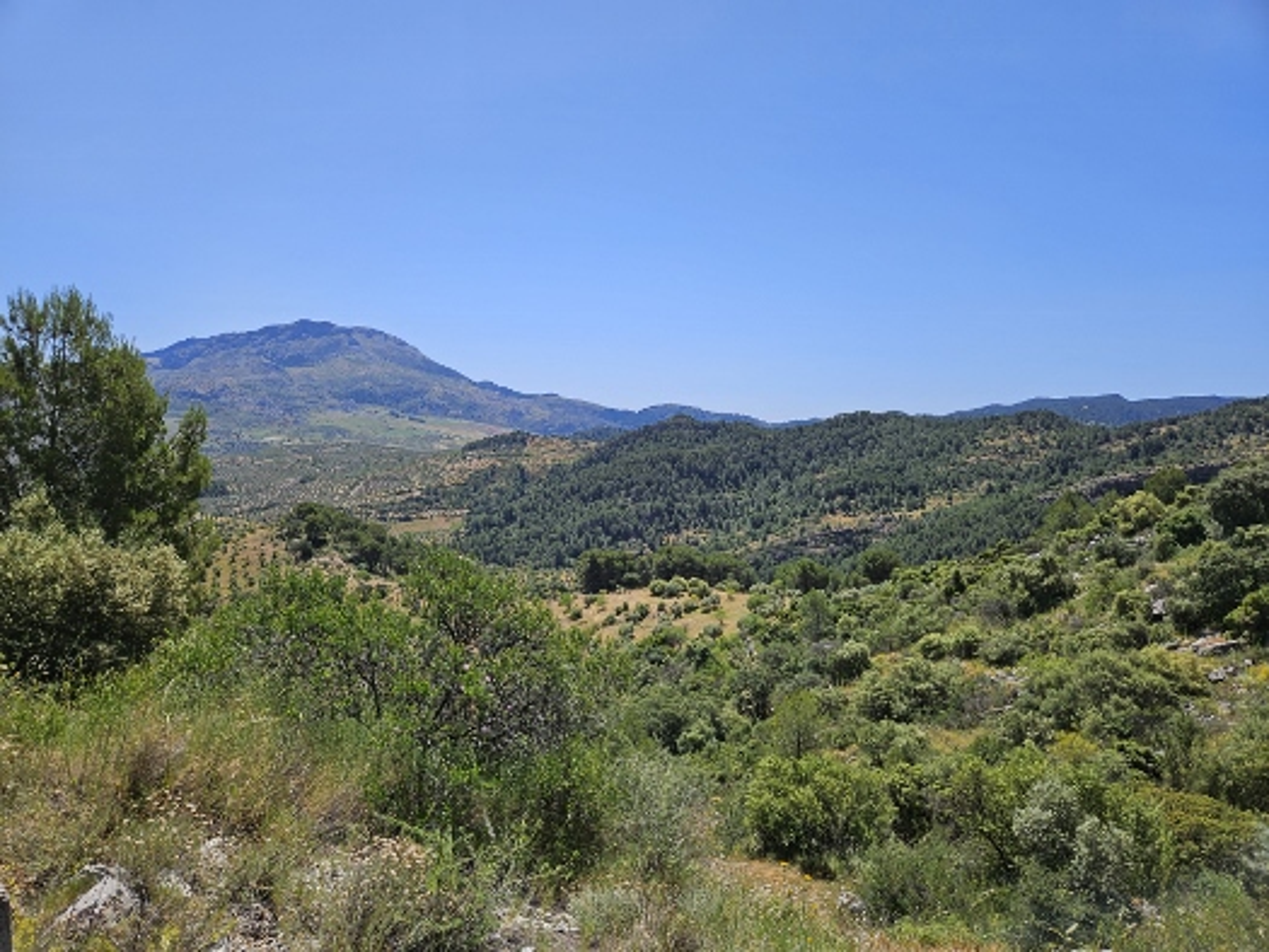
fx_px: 843
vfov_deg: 58.9
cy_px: 476
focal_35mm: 23
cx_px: 634
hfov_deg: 73.9
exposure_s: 1/2874
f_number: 1.8
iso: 25
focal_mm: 5.4
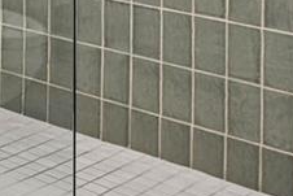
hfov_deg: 13.0
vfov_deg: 12.2
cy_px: -205
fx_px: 806
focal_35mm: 99
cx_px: -480
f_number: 4
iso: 100
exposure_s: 1/60
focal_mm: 14
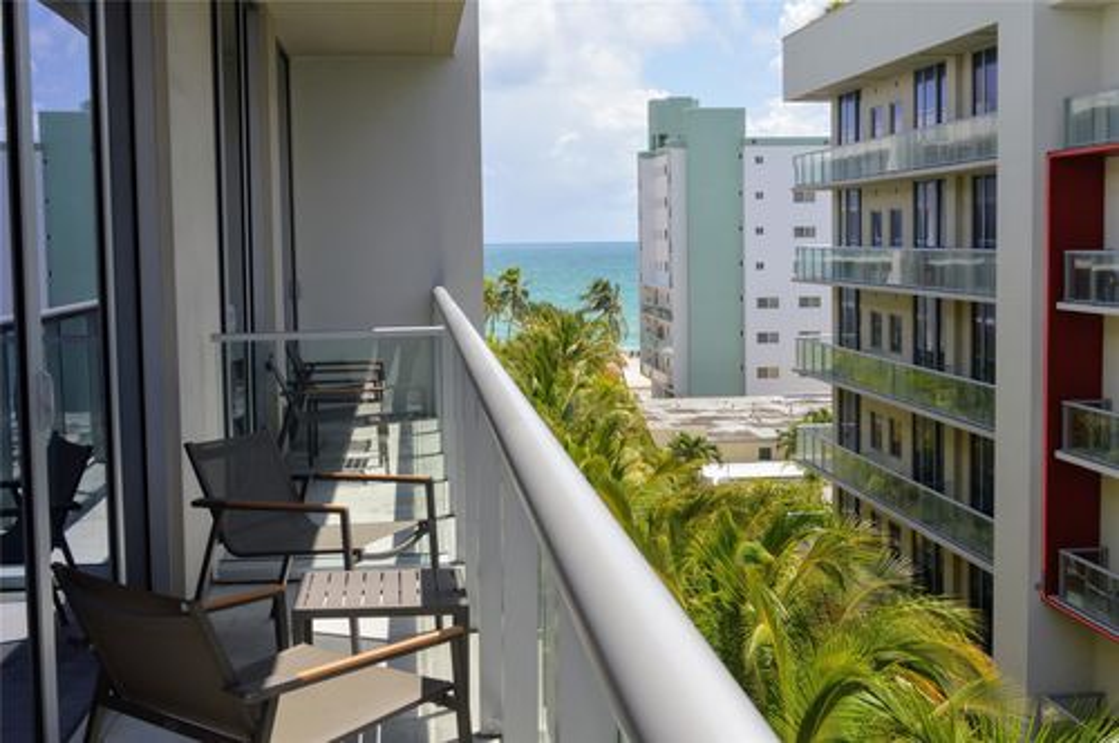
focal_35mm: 48
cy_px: 372
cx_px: 560
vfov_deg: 28.0
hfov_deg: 41.2
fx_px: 1490
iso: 100
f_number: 8
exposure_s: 1/200
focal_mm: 32
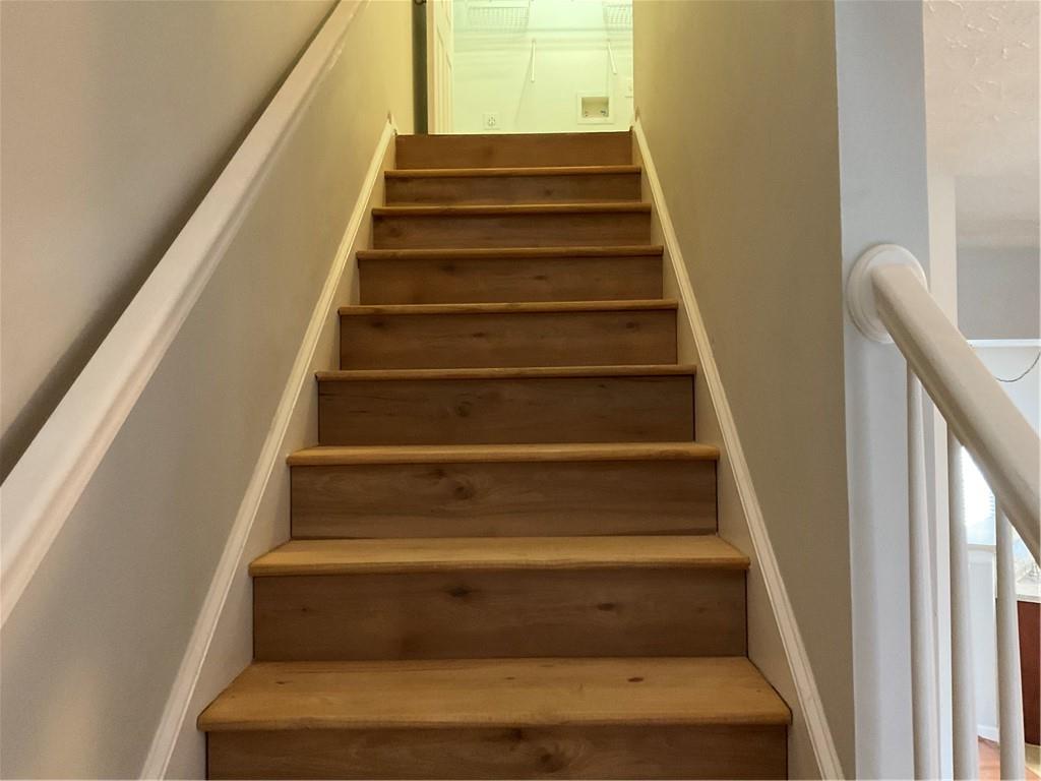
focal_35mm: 29
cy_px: 390
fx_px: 872
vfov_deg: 48.2
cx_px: 520
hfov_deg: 61.7
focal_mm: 3
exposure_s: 1/30
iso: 400
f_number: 1.8
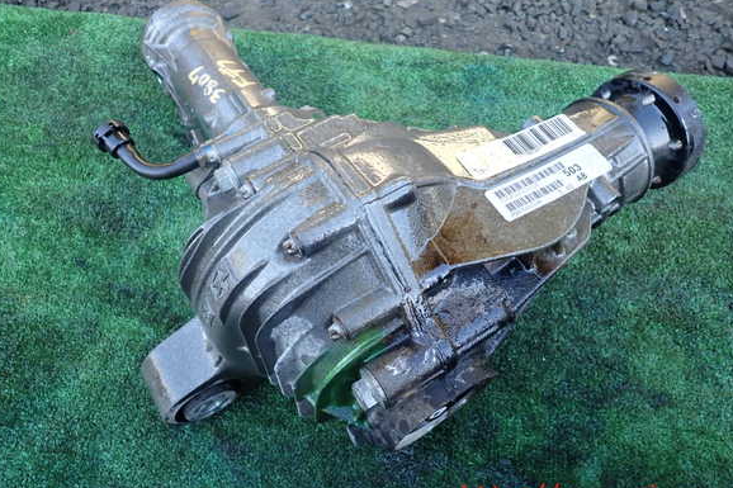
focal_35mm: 27
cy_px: 228
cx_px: 368
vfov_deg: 47.9
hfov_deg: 67.4
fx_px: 550
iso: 100
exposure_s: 1/80
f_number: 2
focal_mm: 4.5
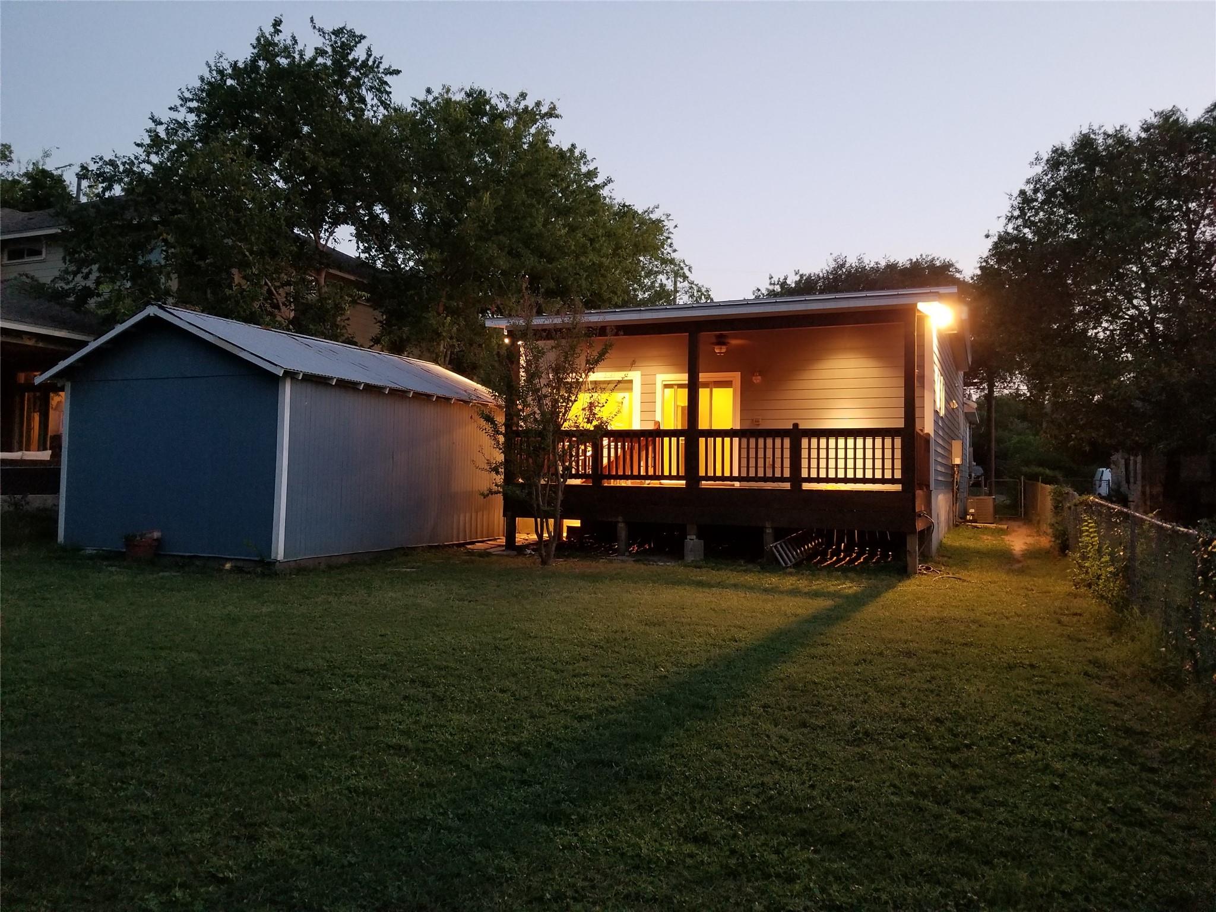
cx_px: 608
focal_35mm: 26
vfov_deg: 53.1
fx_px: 913
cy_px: 456
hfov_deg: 67.3
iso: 400
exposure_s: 1/10
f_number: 1.7
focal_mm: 4.25
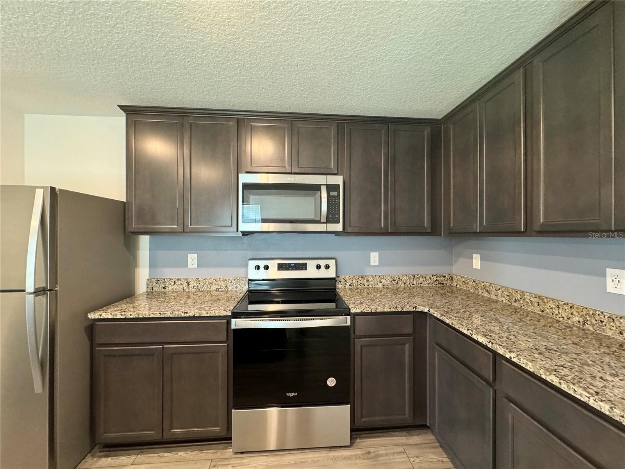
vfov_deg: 85.7
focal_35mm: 14
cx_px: 312
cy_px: 234
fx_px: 253
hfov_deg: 102.1
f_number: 2.2
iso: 400
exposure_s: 1/60
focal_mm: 2.22
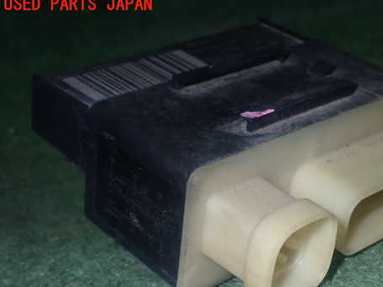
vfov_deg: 17.9
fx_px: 907
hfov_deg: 23.8
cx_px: 252
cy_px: 184
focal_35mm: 82
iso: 800
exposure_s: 1/60
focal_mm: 11.09
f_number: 10
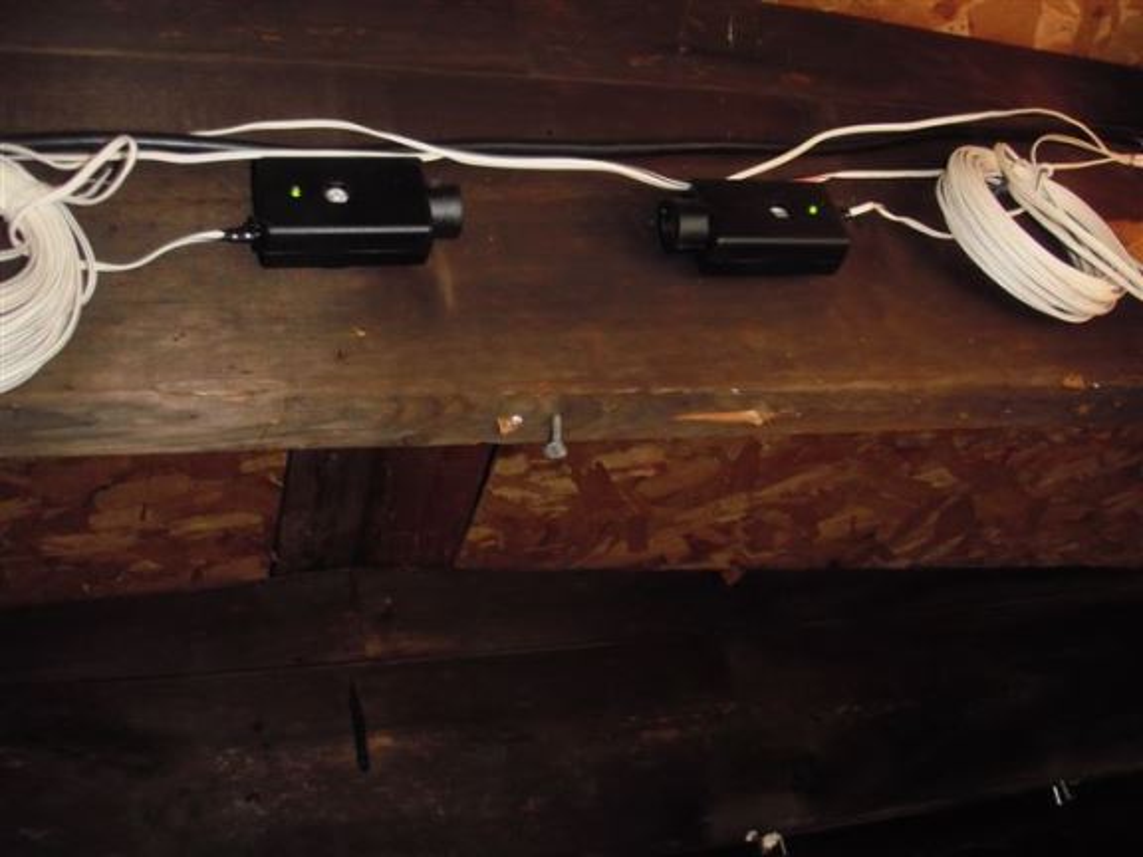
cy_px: 428
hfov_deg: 49.0
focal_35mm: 38
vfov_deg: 37.7
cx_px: 572
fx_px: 1255
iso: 125
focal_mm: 6.7
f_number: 3.5
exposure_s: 1/30
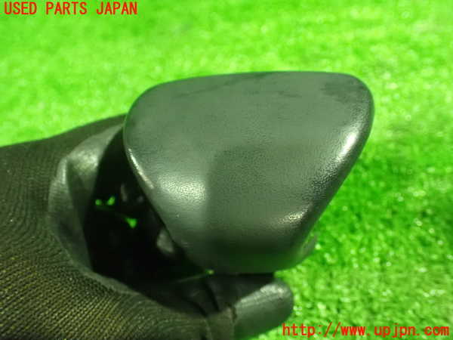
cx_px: 226
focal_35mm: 30
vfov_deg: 46.8
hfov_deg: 60.0
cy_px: 170
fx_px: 393
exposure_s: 1/25
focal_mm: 5.4
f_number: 2.3
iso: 1600
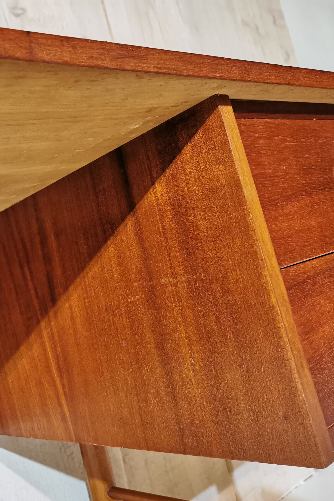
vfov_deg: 50.7
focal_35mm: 38
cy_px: 254
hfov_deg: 33.5
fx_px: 529
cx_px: 43
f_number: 1.8
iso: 500
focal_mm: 5.58
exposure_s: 1/33.3
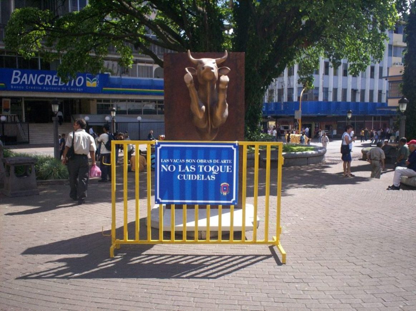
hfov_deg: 51.4
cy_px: 156
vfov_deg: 39.6
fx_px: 432
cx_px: 208
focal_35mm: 36
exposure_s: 1/329
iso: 100
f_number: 4.5
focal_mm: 6
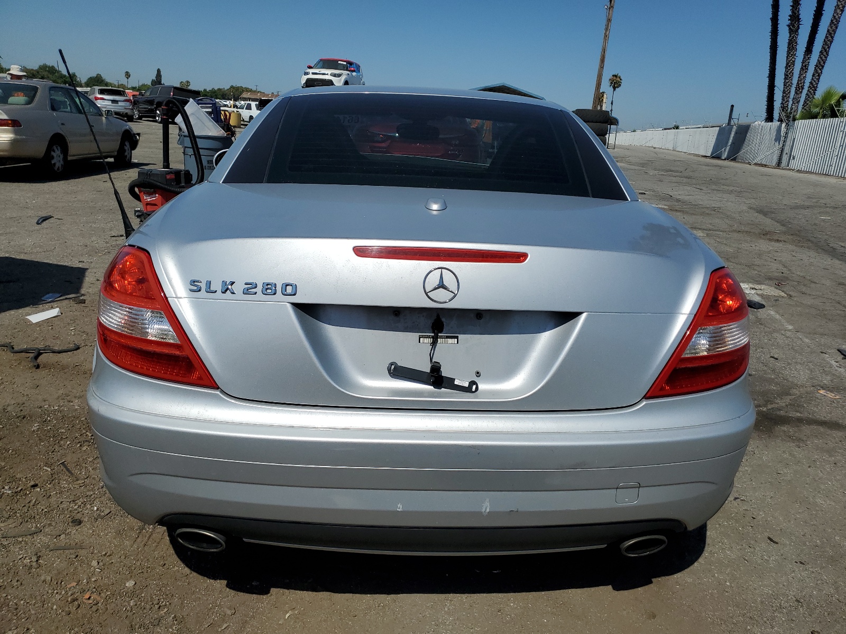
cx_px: 423
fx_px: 635
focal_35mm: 26
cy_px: 317
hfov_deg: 67.3
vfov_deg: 53.1
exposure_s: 1/10000
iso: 50
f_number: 1.5
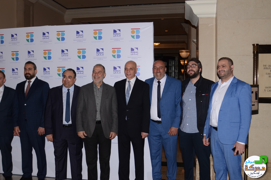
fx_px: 270
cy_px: 90
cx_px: 136
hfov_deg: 53.2
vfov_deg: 36.7
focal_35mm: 36
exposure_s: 1/250
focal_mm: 24
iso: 250
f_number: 4.5
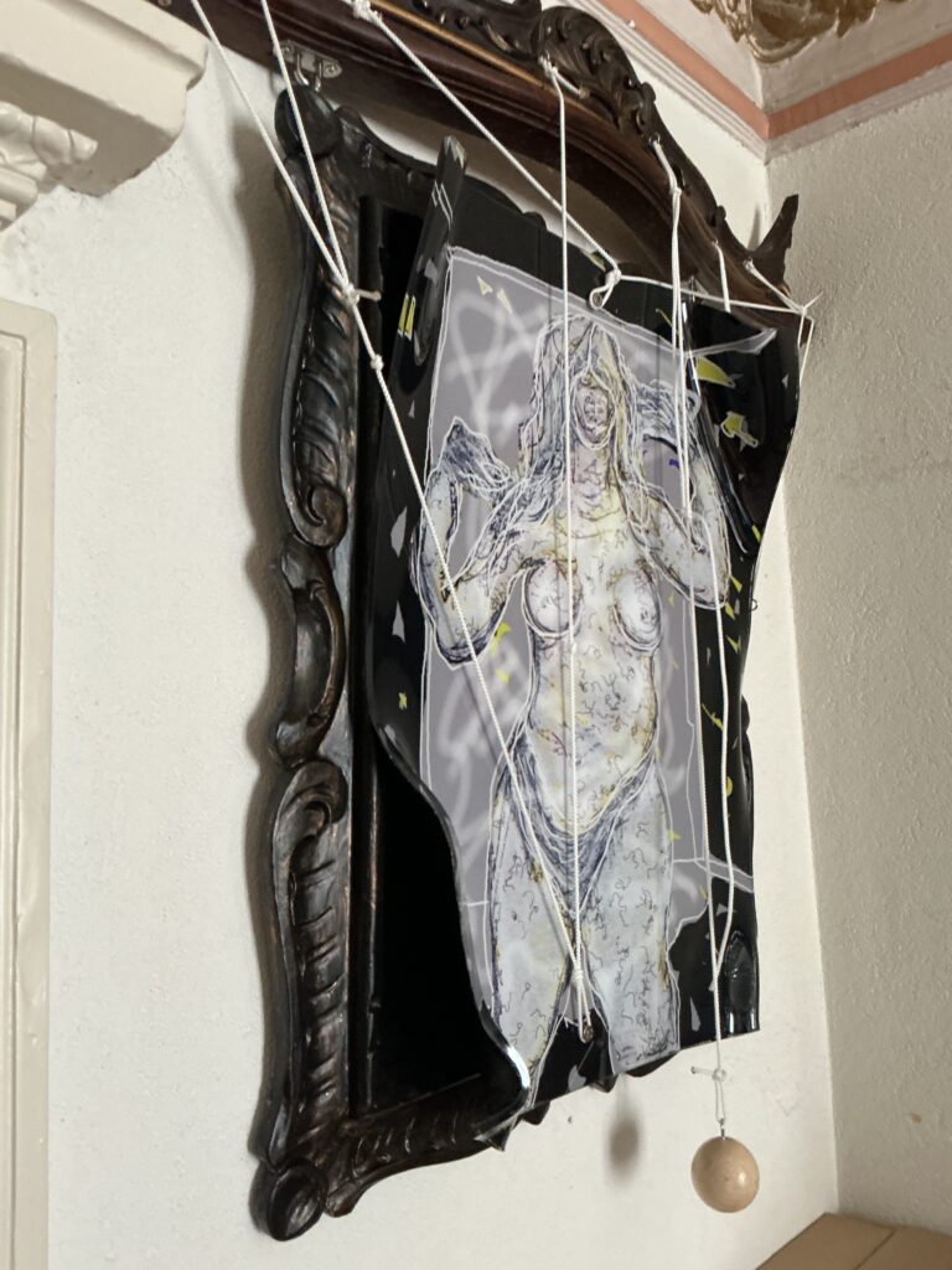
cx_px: 476
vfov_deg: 61.7
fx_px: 1063
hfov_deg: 48.2
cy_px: 635
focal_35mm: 29
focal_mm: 3
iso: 250
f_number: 1.8
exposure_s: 1/40
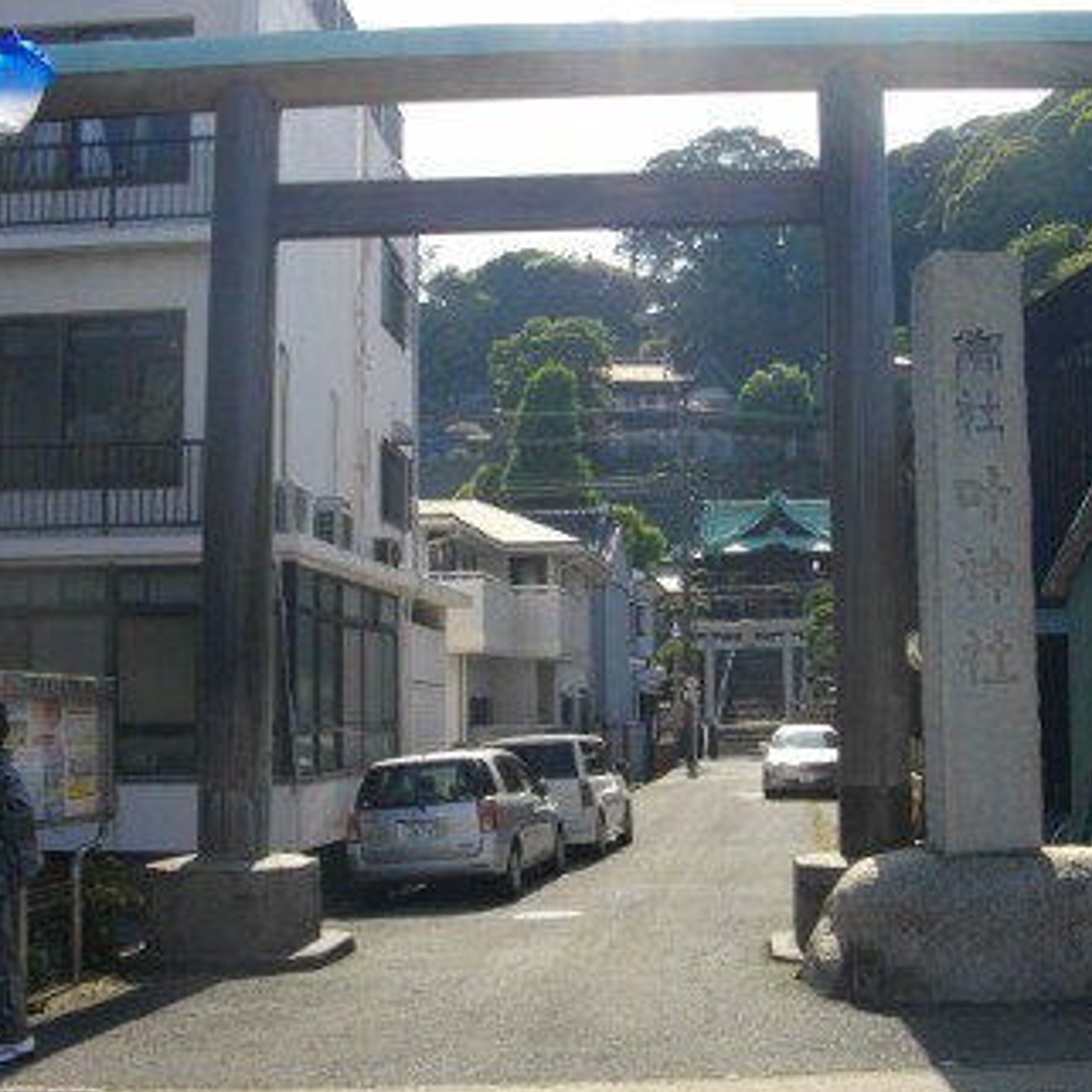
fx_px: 1570
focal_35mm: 44
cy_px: 549
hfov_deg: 38.2
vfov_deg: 38.3
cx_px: 660
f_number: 5.5
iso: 100
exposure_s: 1/320
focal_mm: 5.7
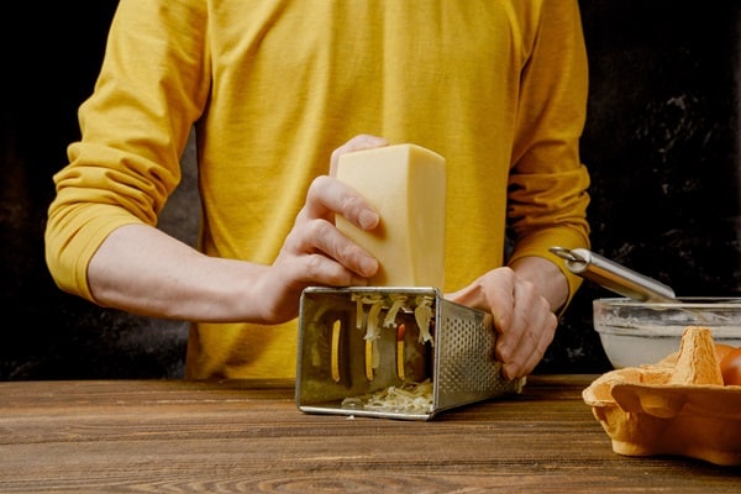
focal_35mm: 50
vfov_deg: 27.0
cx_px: 370
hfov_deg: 39.6
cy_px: 247
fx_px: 1029
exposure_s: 1/160
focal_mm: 33
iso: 160
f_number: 8
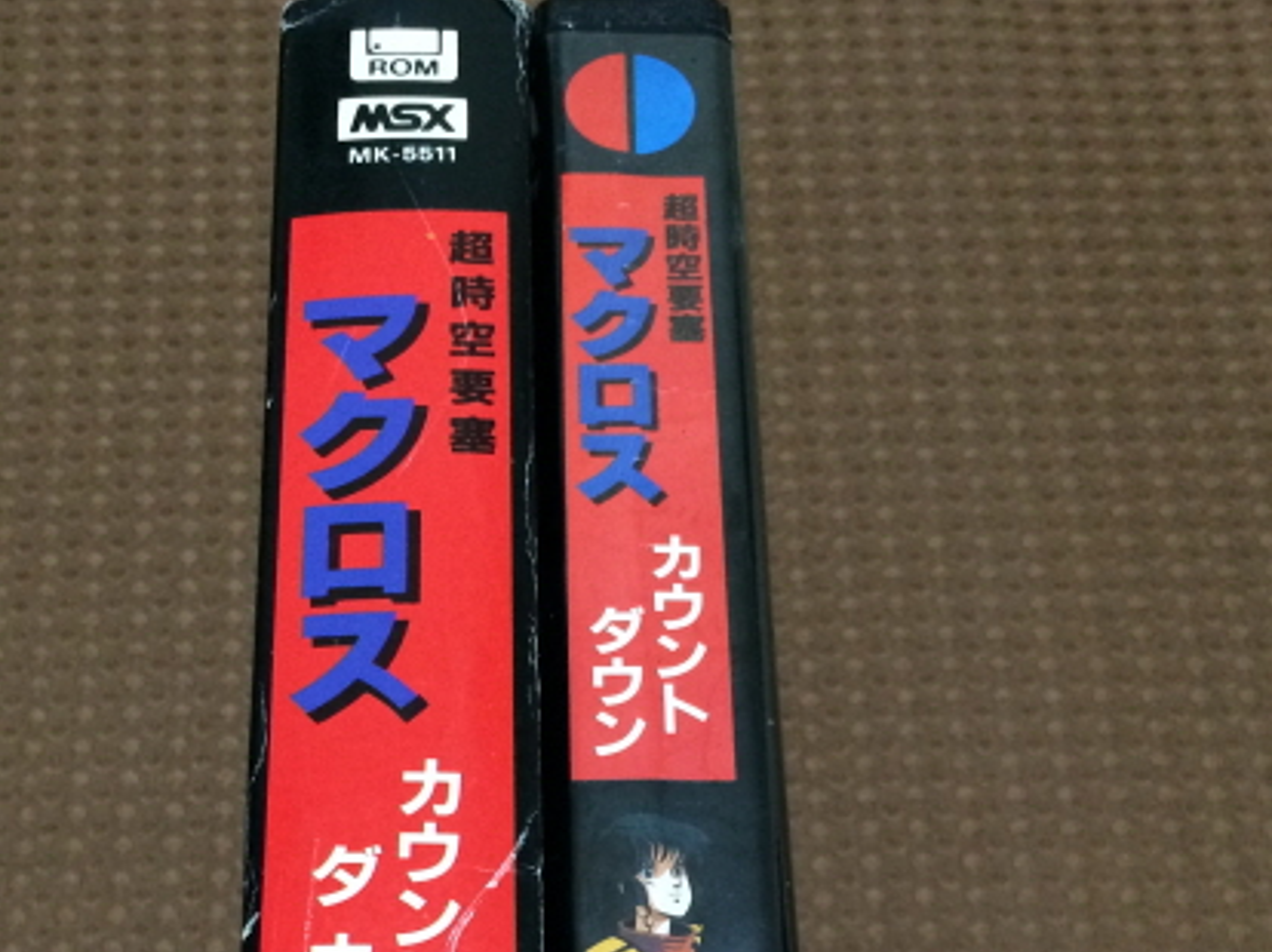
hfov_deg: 33.2
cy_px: 891
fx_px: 2130
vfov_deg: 24.4
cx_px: 538
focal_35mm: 58
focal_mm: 4.12
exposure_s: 1/20
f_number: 2.2
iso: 320
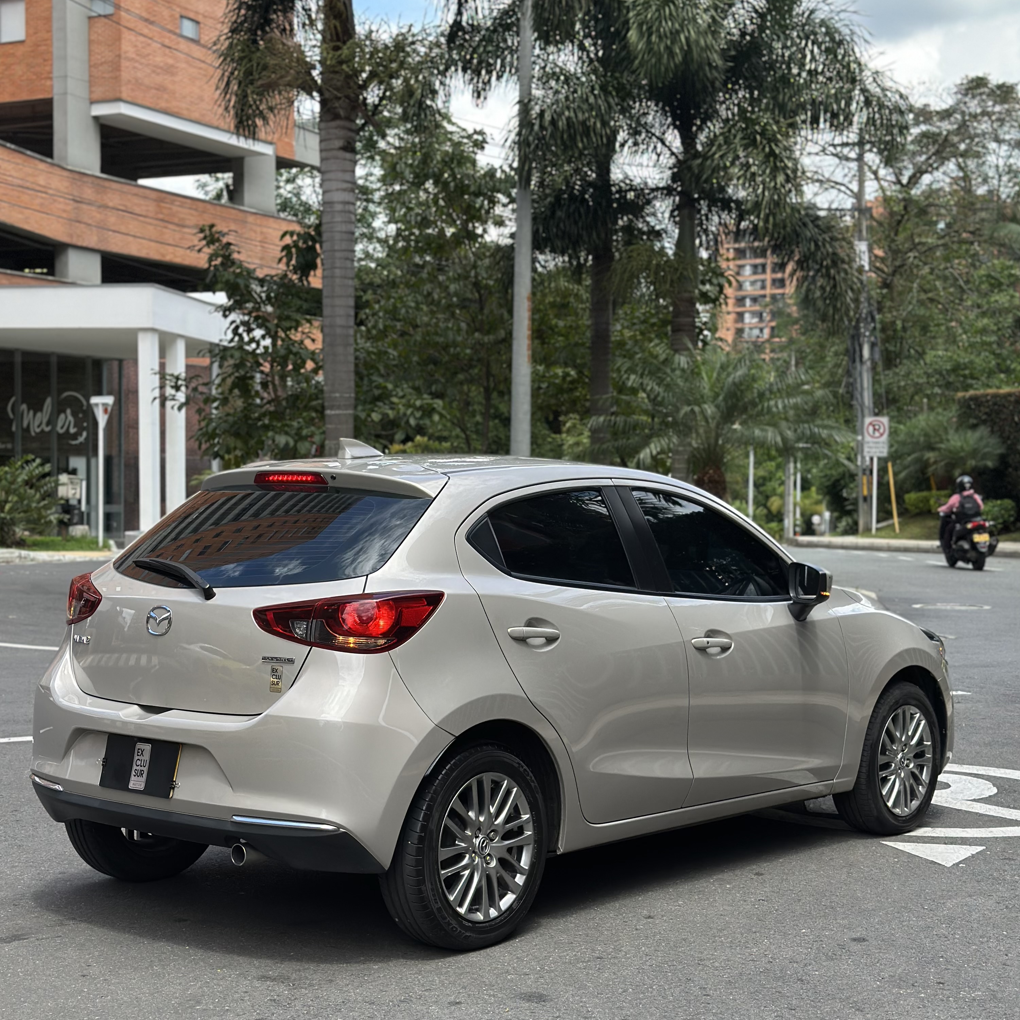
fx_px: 1900
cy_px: 509
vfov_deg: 30.0
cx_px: 508
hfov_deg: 30.0
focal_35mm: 57
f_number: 1.78
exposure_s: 1/1751
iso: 80
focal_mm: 6.86
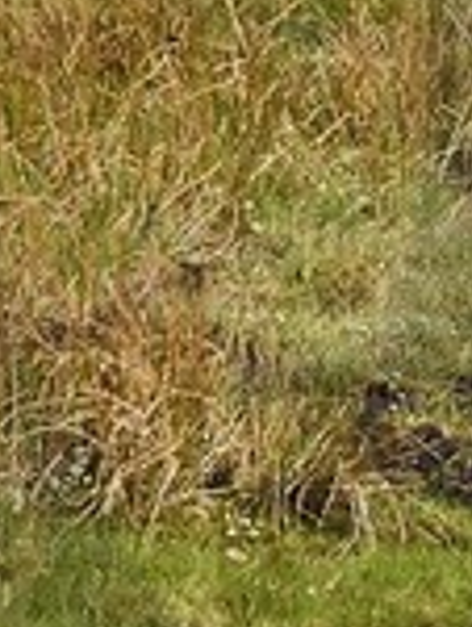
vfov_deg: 5.5
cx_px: 1416
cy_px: -284
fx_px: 6490
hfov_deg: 4.0
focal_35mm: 358
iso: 200
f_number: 14
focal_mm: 35
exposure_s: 1/250
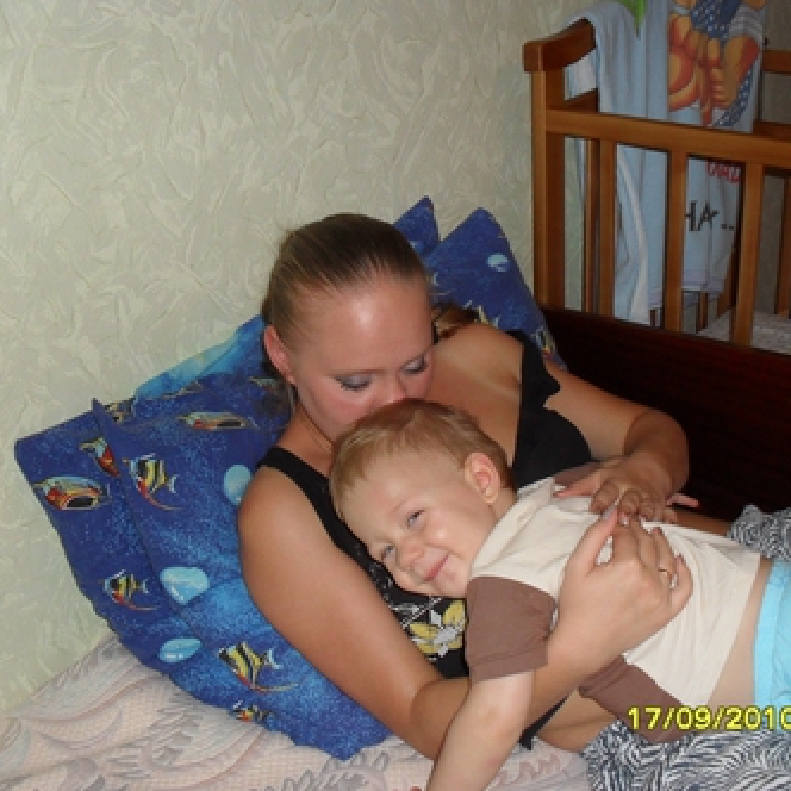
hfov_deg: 39.9
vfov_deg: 40.0
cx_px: 455
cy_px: 393
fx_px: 1086
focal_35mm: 42
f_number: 3.2
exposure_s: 1/45
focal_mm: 6.3
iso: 200
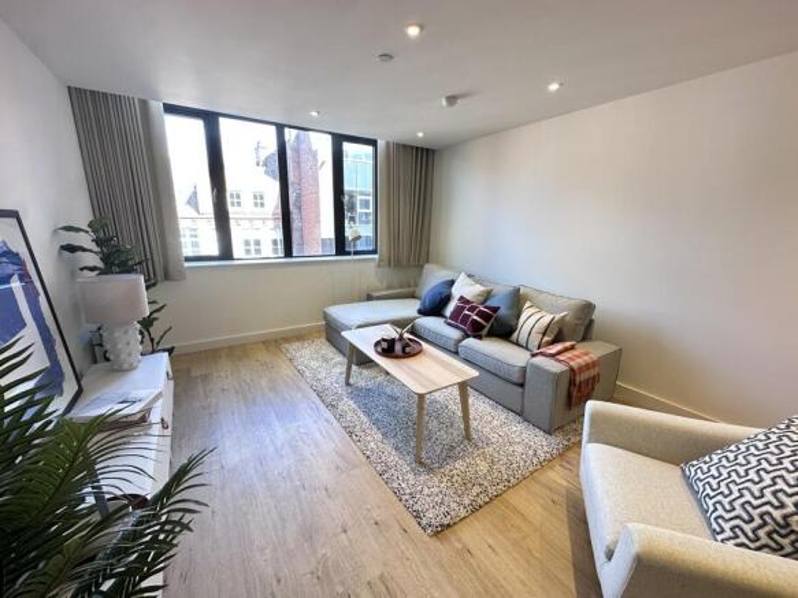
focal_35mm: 14
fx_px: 323
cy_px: 299
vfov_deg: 85.7
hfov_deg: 102.1
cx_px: 399
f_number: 2.2
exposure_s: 1/100
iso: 125
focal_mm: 2.22
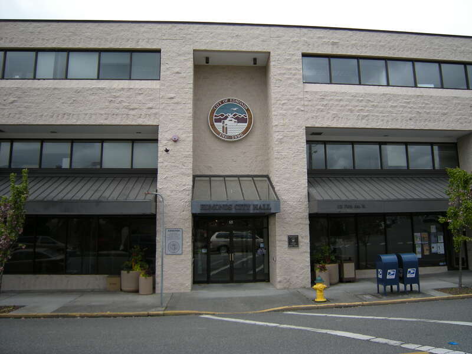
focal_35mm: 28
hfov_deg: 63.4
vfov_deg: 49.7
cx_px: 236
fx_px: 382
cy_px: 177
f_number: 2.8
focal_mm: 4.7
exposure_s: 1/460
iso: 64
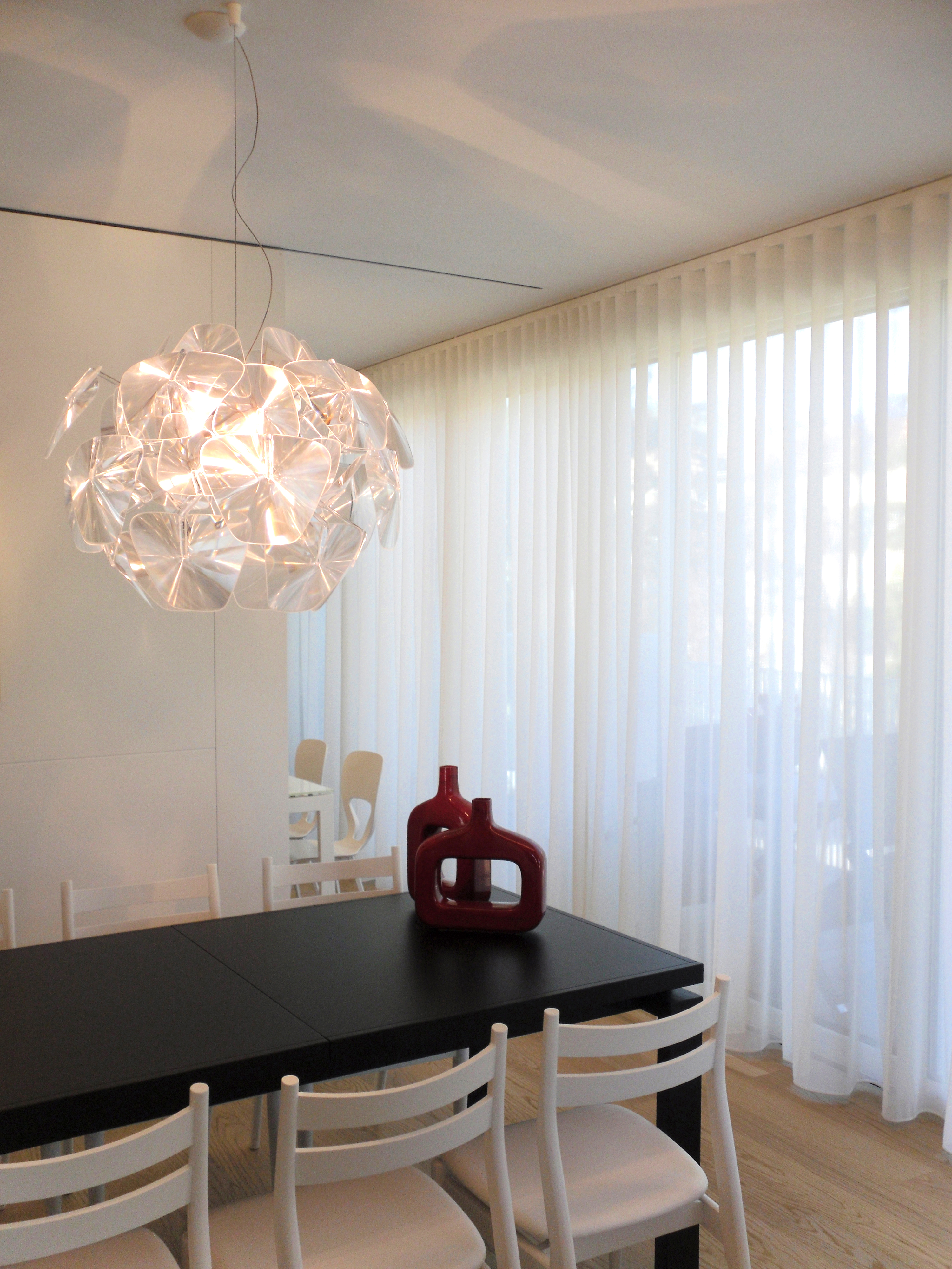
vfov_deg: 42.1
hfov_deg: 32.2
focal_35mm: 45
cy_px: 634
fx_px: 1650
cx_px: 476
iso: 100
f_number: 3.5
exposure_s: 1/66
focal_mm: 6.3
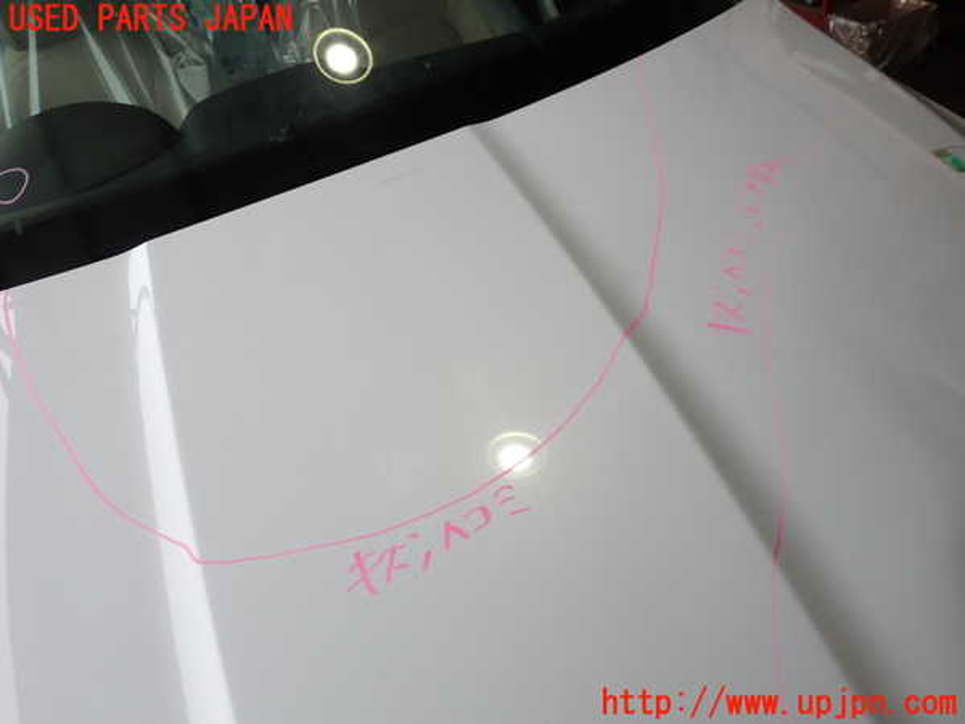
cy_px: 362
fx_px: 836
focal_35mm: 30
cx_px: 482
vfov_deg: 46.8
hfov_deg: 60.0
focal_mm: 5.4
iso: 100
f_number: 2.3
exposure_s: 1/100
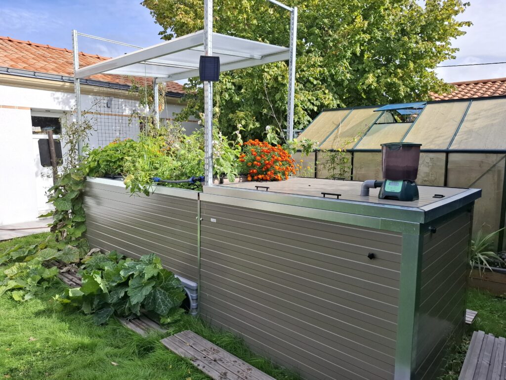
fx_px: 336
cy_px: 190
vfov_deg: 58.9
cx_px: 253
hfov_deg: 73.9
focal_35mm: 23
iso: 50
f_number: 1.8
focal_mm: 5.54
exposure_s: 1/1597
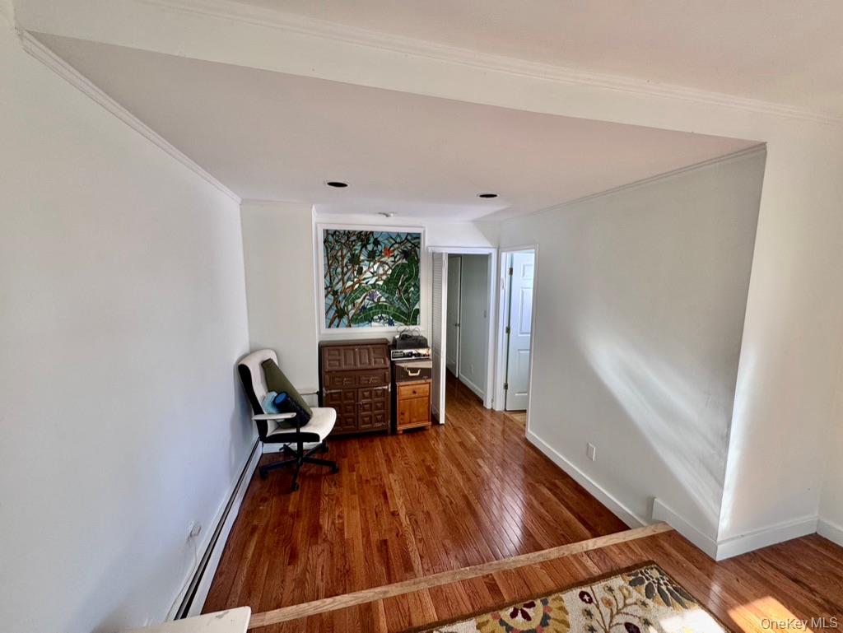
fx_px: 341
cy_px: 316
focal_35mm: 14
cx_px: 422
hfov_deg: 102.0
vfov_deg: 85.7
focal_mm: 2.22
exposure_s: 1/99
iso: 125
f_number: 2.2
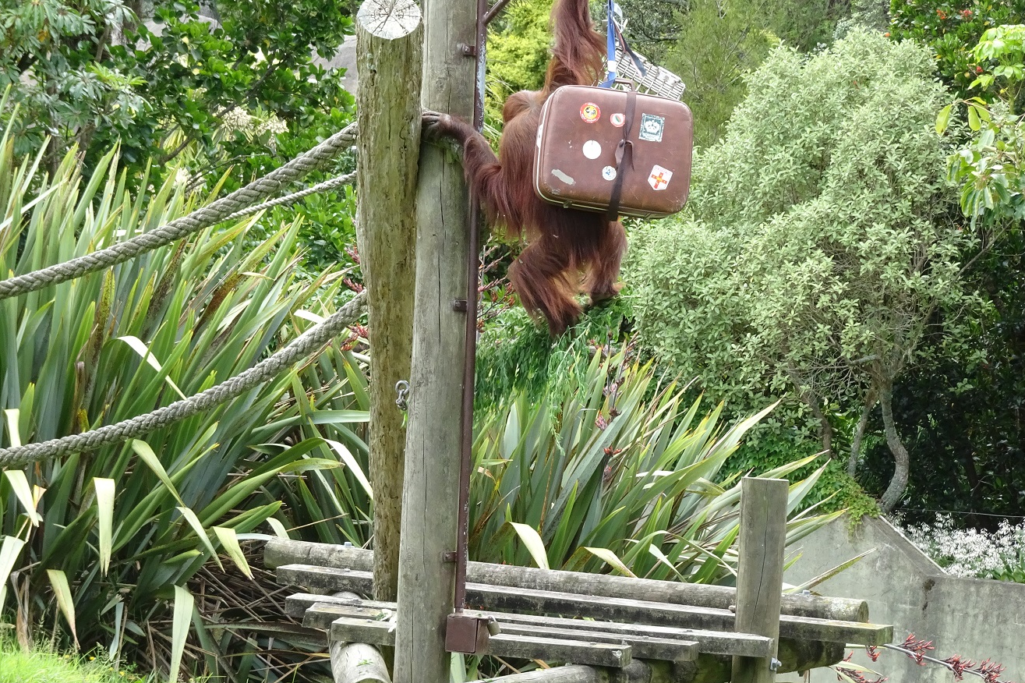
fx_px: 5095
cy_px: 280
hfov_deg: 11.5
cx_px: 491
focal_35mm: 179
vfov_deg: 7.7
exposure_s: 1/160
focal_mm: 26.39
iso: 200
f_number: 5.6
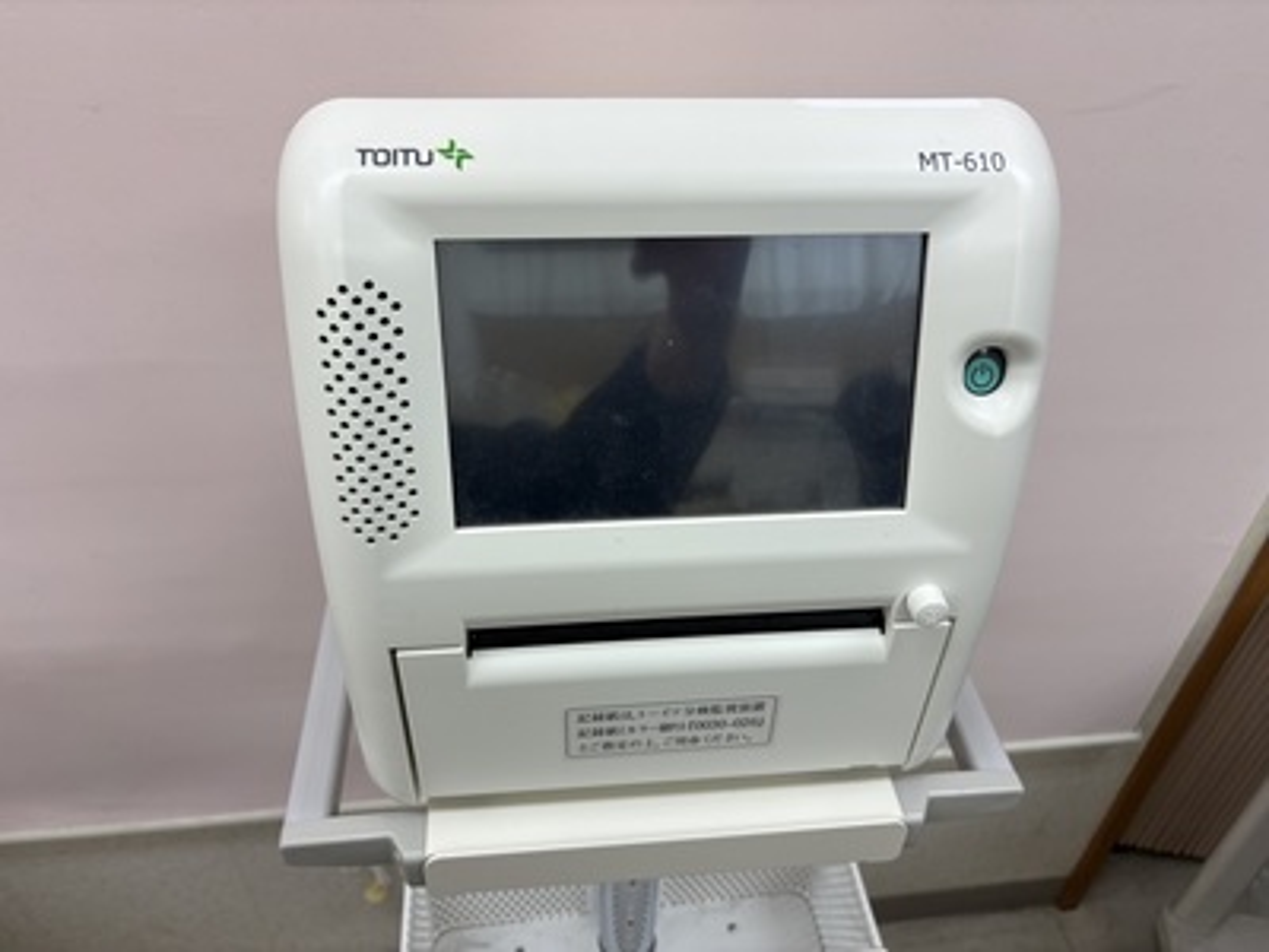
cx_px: 634
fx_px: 953
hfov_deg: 67.3
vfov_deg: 53.1
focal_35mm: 26
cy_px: 476
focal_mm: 5.96
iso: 32
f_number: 1.6
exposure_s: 1/123
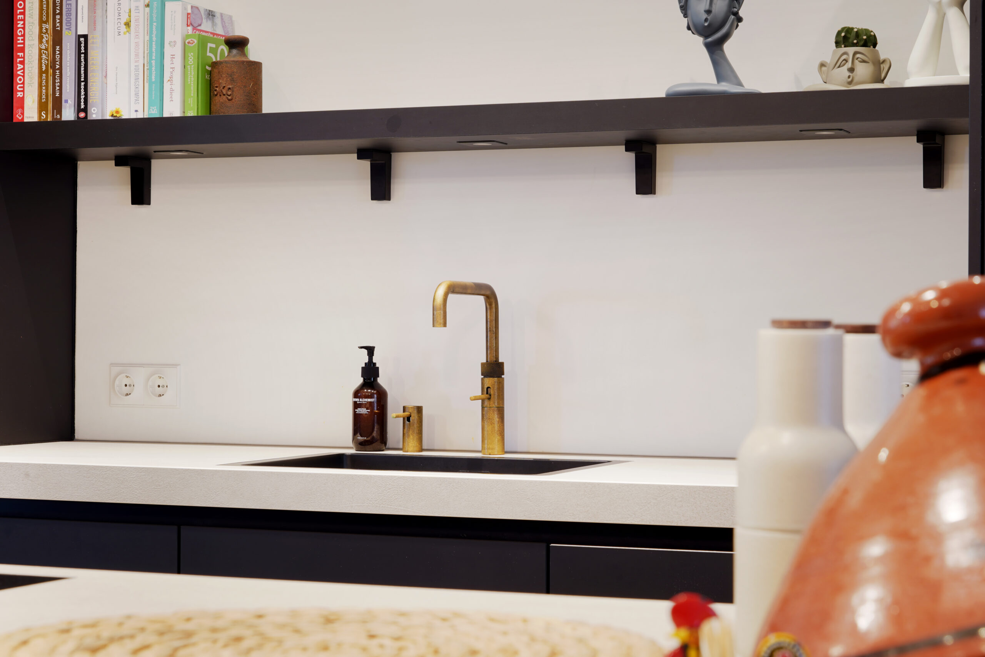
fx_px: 1997
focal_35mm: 73
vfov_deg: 18.7
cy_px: 328
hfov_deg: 27.7
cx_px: 492
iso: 200
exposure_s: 1/2.5
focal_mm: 73
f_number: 13
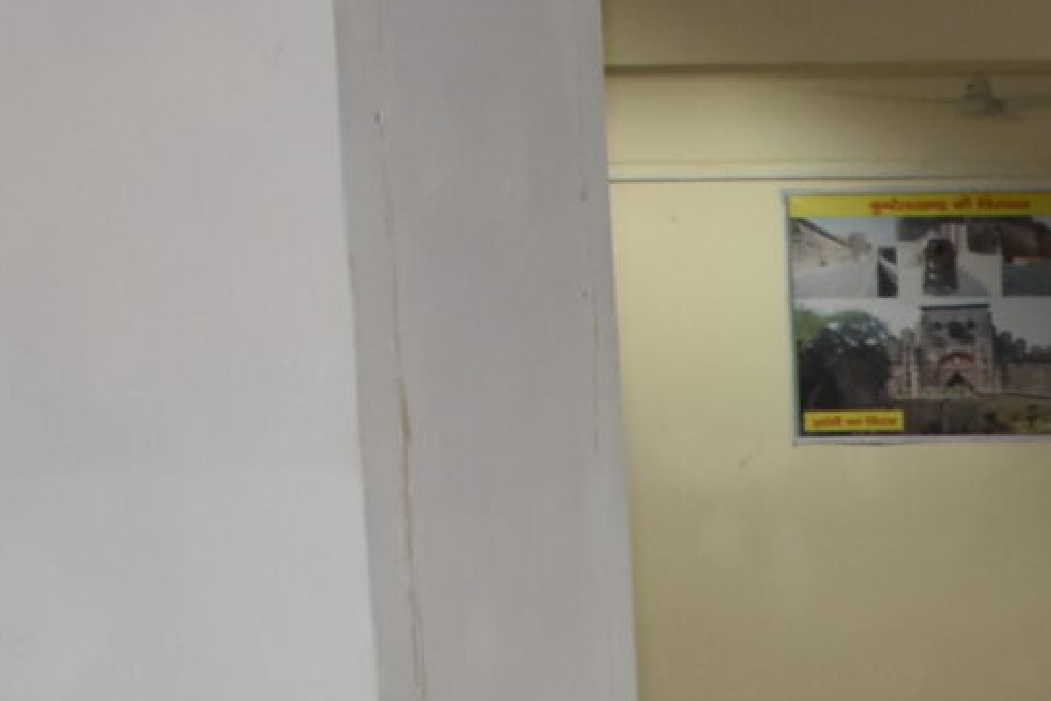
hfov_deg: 13.0
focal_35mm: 136
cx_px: 2145
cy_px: 1668
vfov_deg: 9.1
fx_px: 3971
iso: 1000
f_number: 5
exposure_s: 1/60
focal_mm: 18
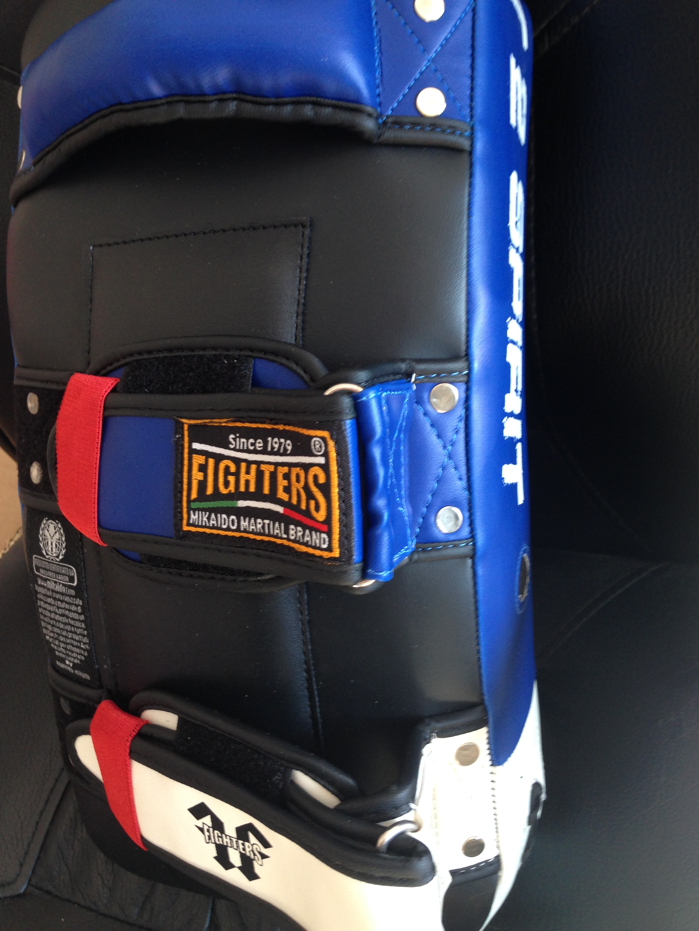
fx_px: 888
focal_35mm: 33
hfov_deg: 42.9
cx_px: 350
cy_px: 466
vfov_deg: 55.4
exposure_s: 1/20
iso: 64
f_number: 2.4
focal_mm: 4.12
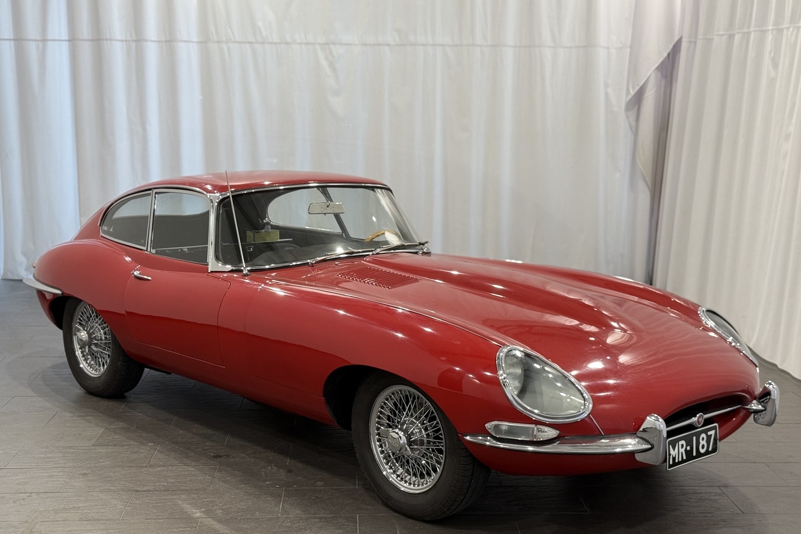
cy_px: 295
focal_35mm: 50
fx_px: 1113
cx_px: 400
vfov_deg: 27.0
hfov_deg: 39.6
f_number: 1.78
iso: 50
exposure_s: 1/100
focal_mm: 6.76
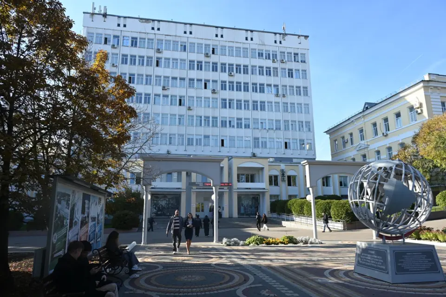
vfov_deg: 53.1
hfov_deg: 73.8
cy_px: 148
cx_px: 223
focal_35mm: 24
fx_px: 297
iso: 100
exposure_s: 1/125
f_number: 7.1
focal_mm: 24
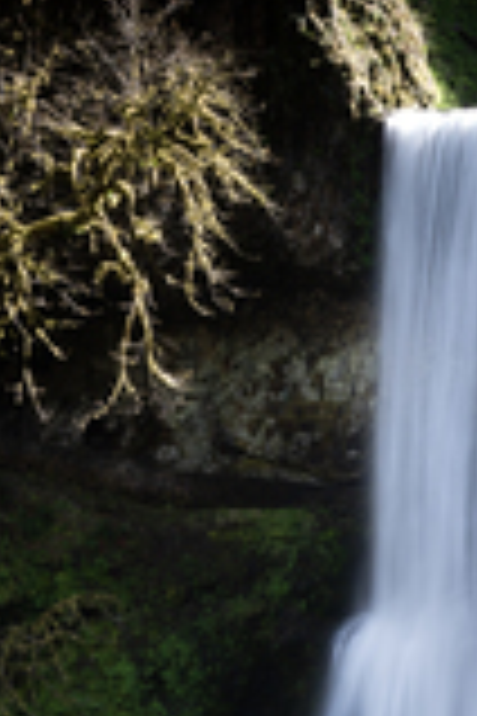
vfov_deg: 25.5
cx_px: 596
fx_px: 1570
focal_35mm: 79
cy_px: 504
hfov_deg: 16.5
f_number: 11
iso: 125
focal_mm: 21
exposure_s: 1/4
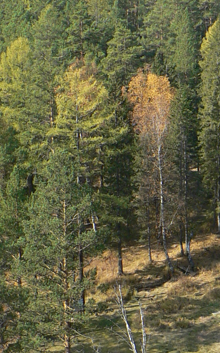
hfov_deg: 11.3
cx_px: 282
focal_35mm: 113
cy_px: 216
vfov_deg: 18.4
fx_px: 1085
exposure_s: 1/200
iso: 80
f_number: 4
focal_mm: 6
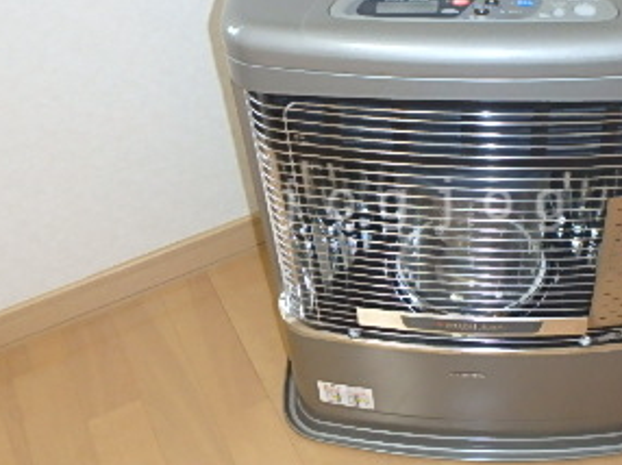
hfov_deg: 39.9
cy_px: 204
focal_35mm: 47
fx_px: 844
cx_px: 426
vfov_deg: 30.8
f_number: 3.5
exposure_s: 1/30
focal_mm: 3.7
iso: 400
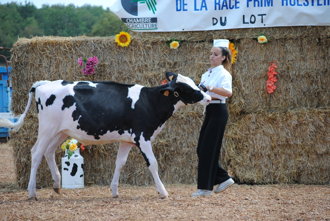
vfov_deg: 8.7
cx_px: 165
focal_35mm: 158
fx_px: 1446
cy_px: 110
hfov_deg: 13.0
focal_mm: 105
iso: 220
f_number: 4.5
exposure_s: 1/500
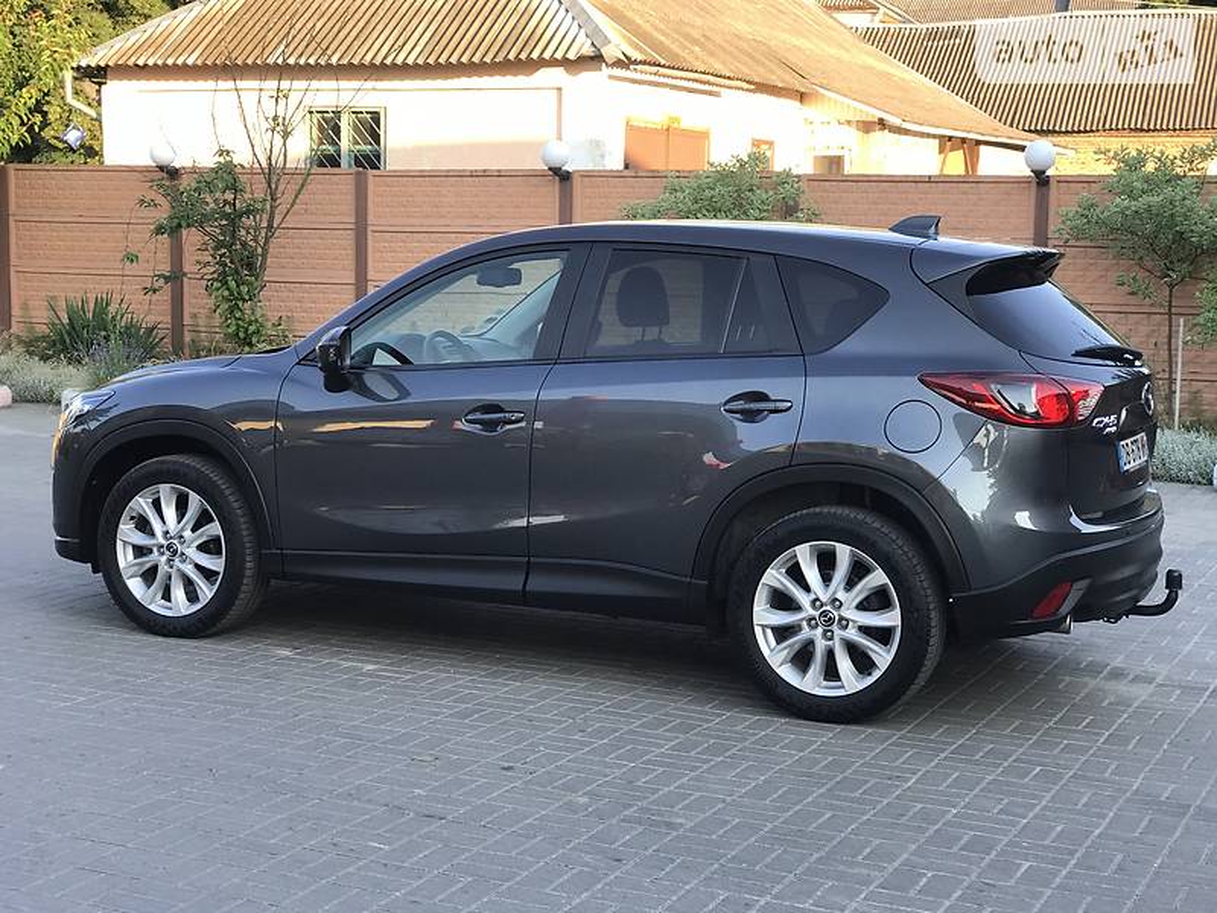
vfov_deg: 25.7
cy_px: 456
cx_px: 608
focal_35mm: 57
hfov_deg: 33.8
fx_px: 2004
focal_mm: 6.6
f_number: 2.8
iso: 20
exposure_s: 1/109
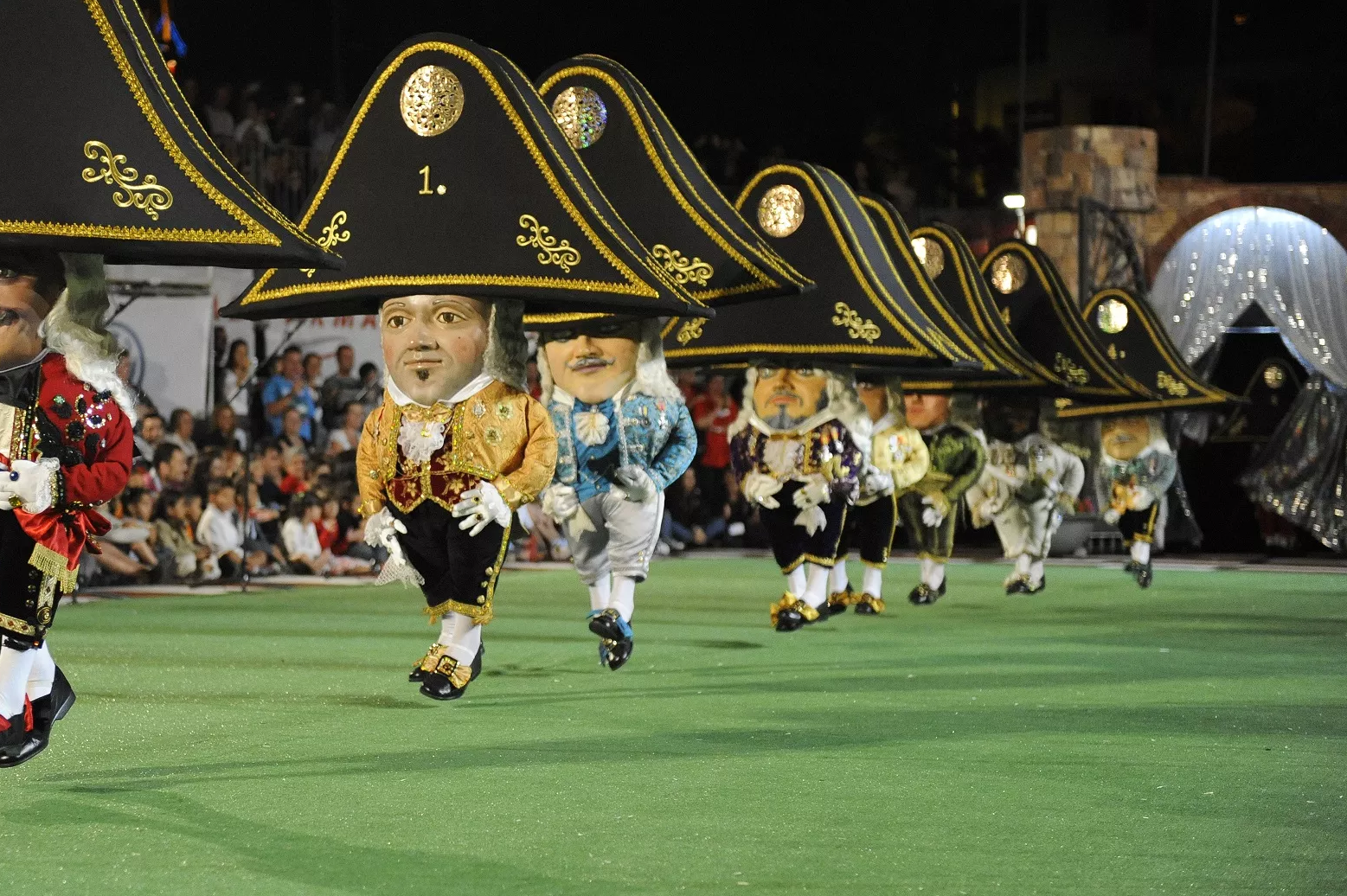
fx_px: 3066
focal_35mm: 82
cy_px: 304
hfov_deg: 24.6
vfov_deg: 16.6
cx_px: 430
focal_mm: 60
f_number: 2.8
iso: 3200
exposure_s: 1/400
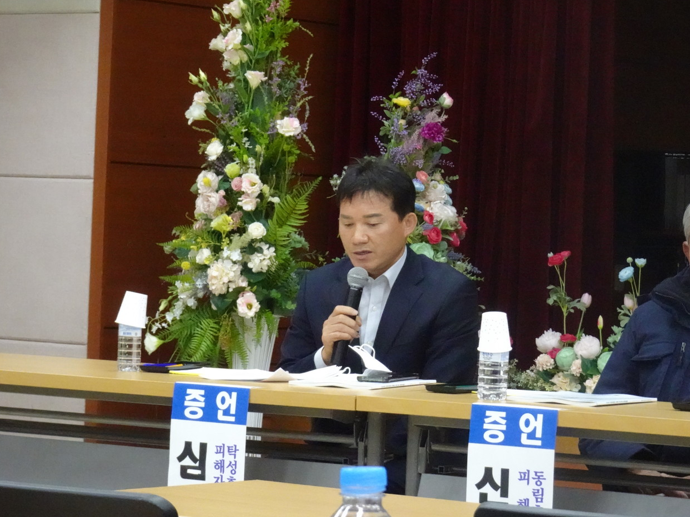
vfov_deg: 11.1
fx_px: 2671
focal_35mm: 134
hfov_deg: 14.7
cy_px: 259
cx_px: 347
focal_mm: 20.59
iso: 2500
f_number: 5.6
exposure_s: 1/60
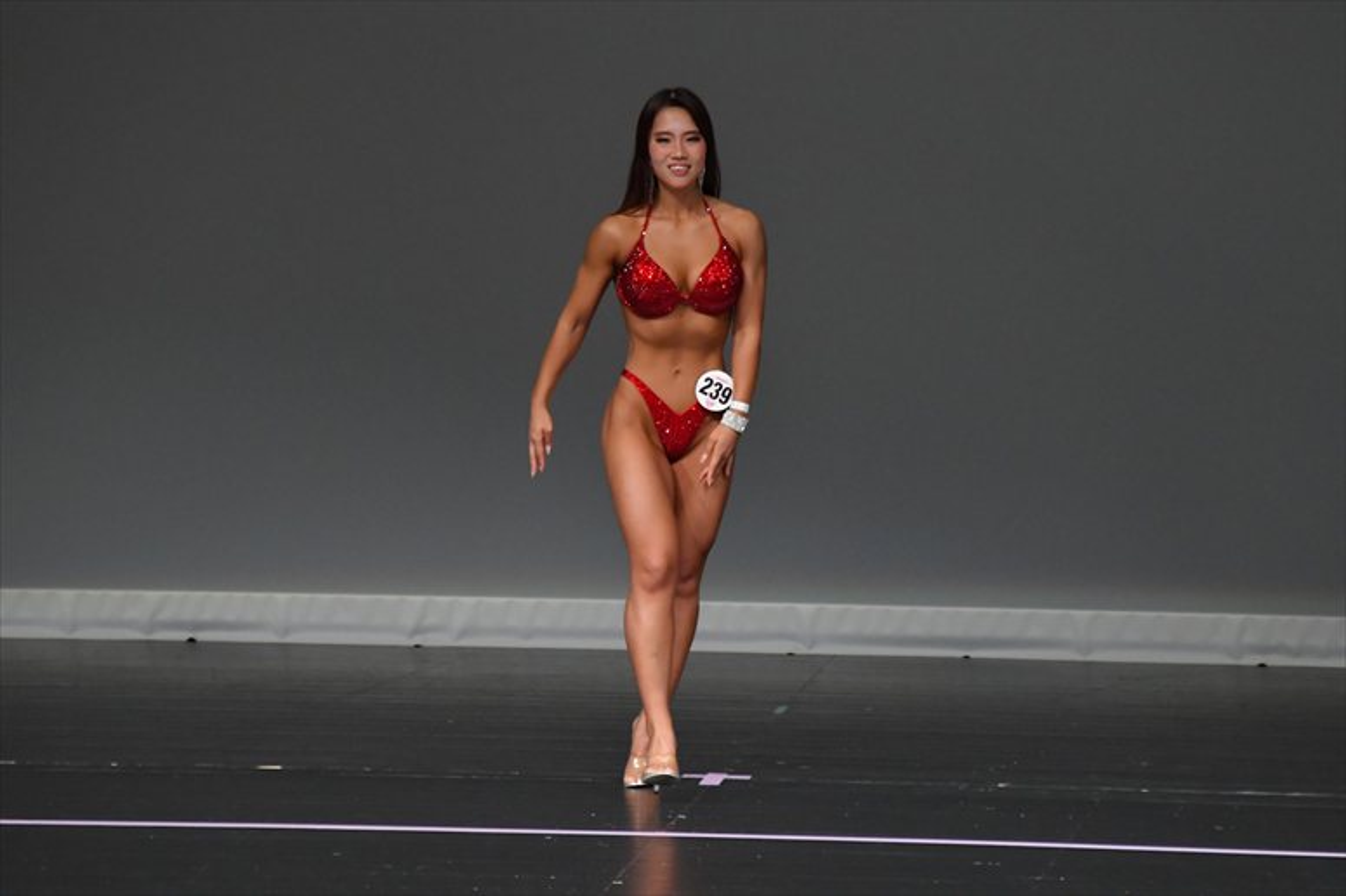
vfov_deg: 4.0
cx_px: 673
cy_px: 448
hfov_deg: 6.0
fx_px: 12893
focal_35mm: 345
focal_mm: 230
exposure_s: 1/400
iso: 4000
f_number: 5.6
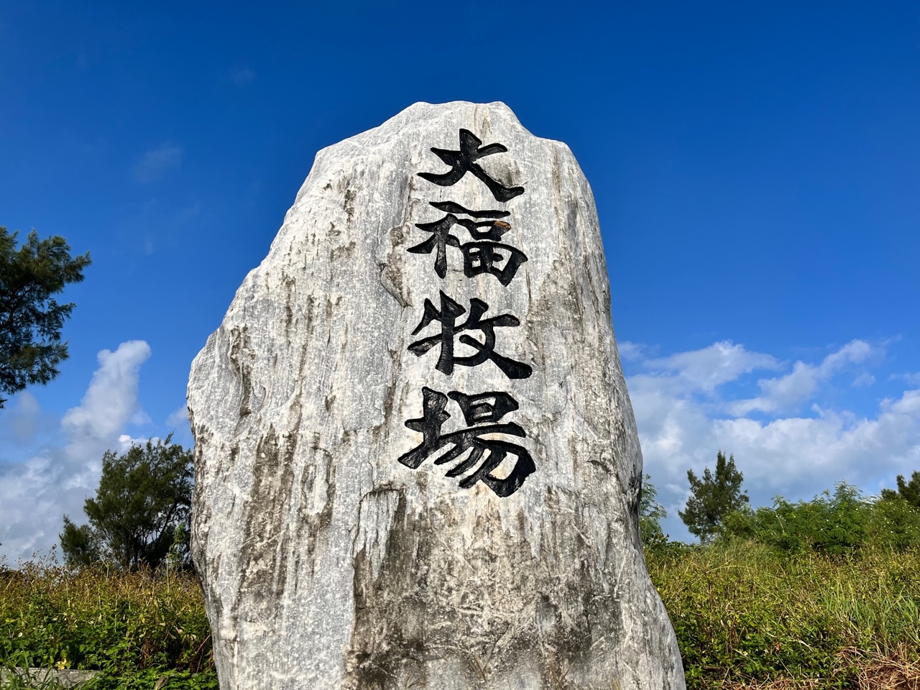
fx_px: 691
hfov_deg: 67.3
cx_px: 460
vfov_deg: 53.1
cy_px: 345
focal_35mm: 26
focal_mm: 5.1
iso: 50
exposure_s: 1/6897
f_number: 1.6
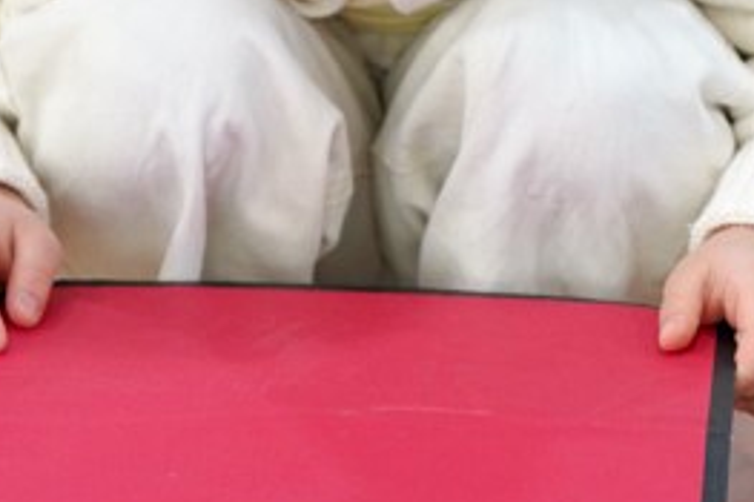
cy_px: -63
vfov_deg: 4.0
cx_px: 373
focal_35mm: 346
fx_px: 7242
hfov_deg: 6.0
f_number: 4
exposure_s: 1/160
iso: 1250
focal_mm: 101
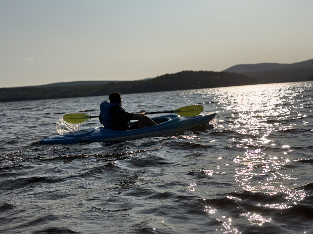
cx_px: 156
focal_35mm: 48
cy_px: 117
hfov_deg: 39.7
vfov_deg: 30.3
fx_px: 434
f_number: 1.78
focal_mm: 6.76
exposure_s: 1/13333
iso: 50
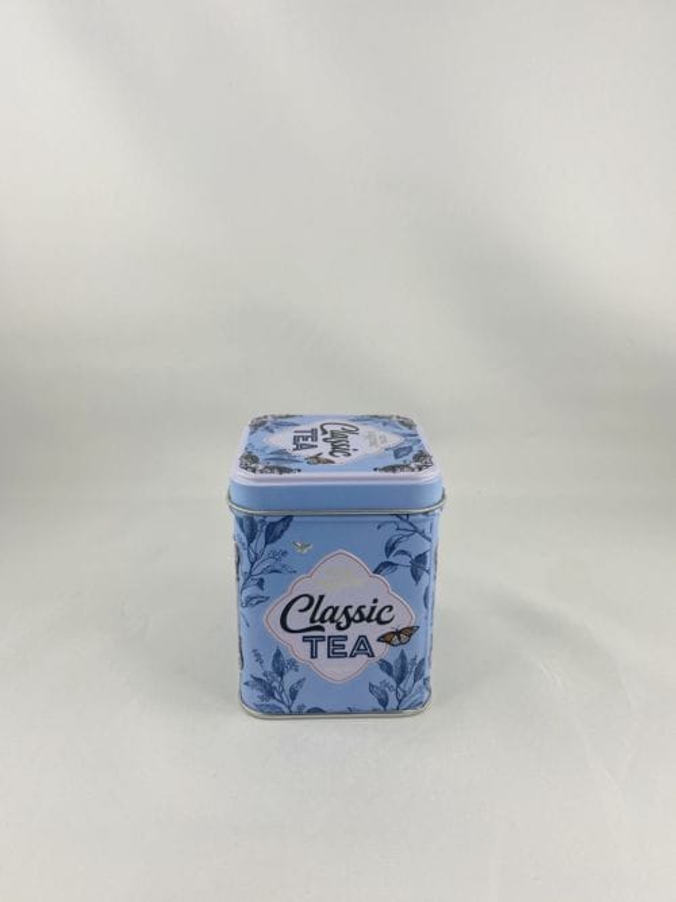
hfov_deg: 53.0
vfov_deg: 67.3
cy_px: 451
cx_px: 338
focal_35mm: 26
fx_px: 677
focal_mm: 4.25
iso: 50
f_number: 1.8
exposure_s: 1/122
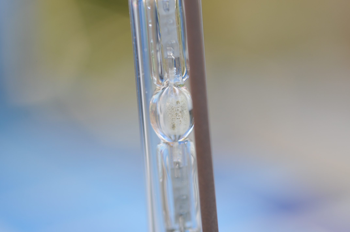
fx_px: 874
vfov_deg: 15.2
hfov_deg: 22.6
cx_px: 175
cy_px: 116
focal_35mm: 90
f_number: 5.6
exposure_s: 1/125
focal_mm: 60
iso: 200
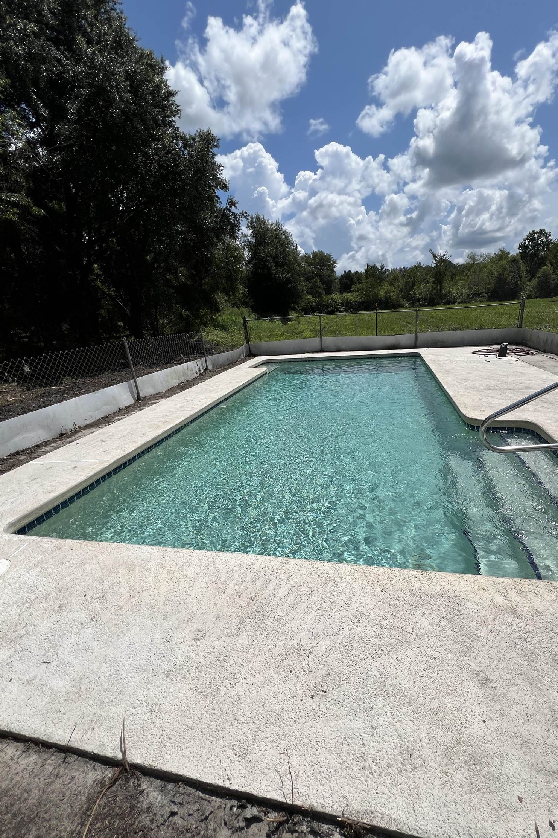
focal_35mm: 14
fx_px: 326
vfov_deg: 104.3
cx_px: 305
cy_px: 421
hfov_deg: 81.0
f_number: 1.8
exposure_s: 1/3922
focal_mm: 1.57
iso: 40
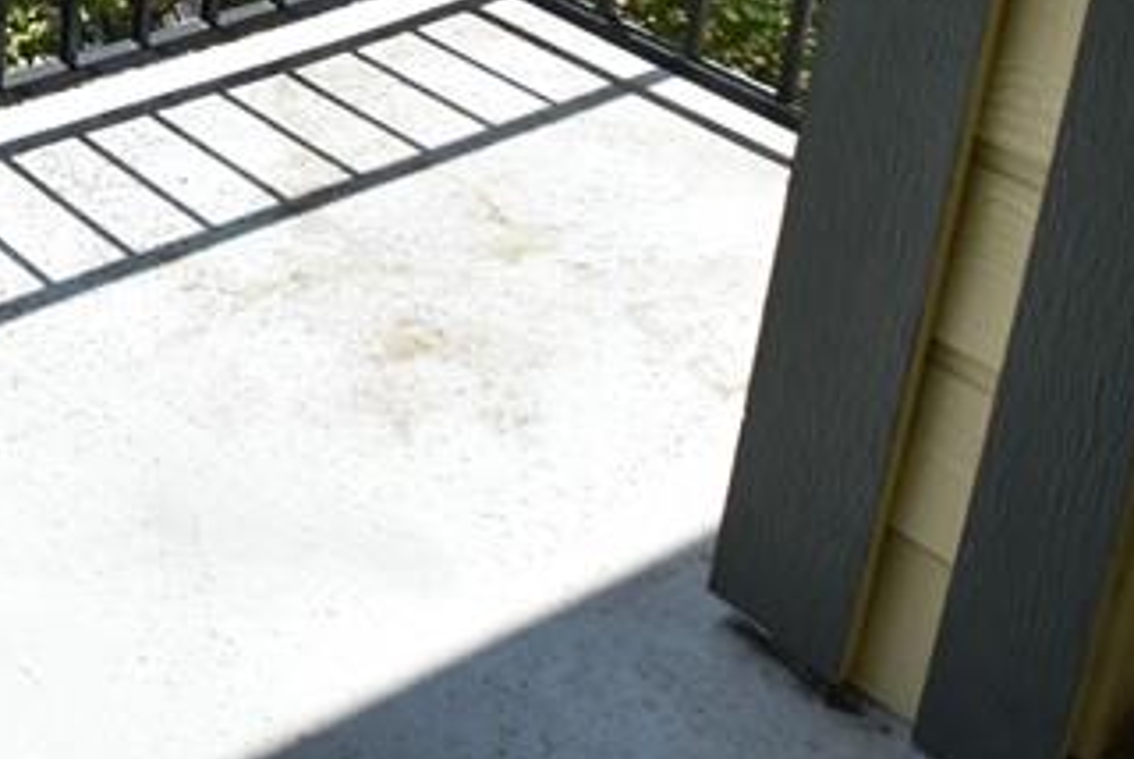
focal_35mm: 61
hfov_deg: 25.2
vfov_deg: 18.6
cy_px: -500
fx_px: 1923
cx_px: -553
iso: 200
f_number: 8
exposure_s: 1/350
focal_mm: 12
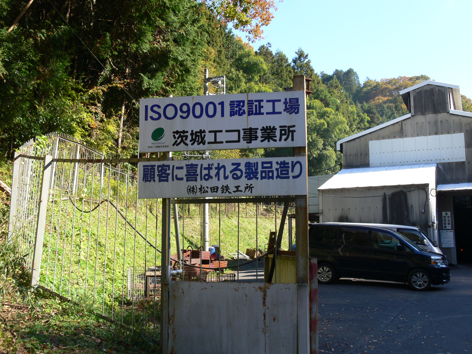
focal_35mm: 42
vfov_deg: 34.3
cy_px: 177
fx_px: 573
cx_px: 236
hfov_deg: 44.8
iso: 80
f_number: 5
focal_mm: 8.8
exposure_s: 1/125
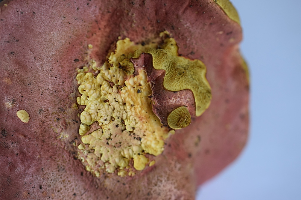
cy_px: 100
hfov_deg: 22.6
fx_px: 752
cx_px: 150
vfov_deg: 15.2
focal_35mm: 90
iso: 560
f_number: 4
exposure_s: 1/250
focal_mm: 60
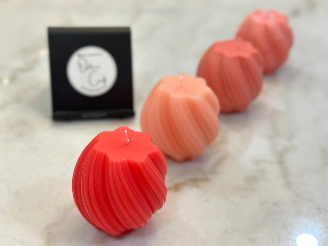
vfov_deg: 30.3
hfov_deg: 39.7
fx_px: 455
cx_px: 164
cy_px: 123
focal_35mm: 48
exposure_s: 1/60
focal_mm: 6.86
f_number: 1.78
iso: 200
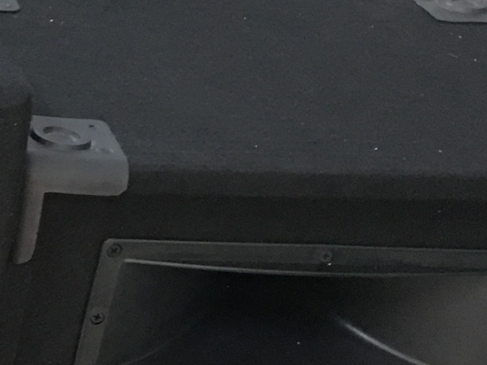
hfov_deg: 12.9
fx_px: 1913
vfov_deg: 10.7
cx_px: -445
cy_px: 475
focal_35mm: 136
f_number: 2.2
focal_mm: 4.15
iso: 125
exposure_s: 1/8
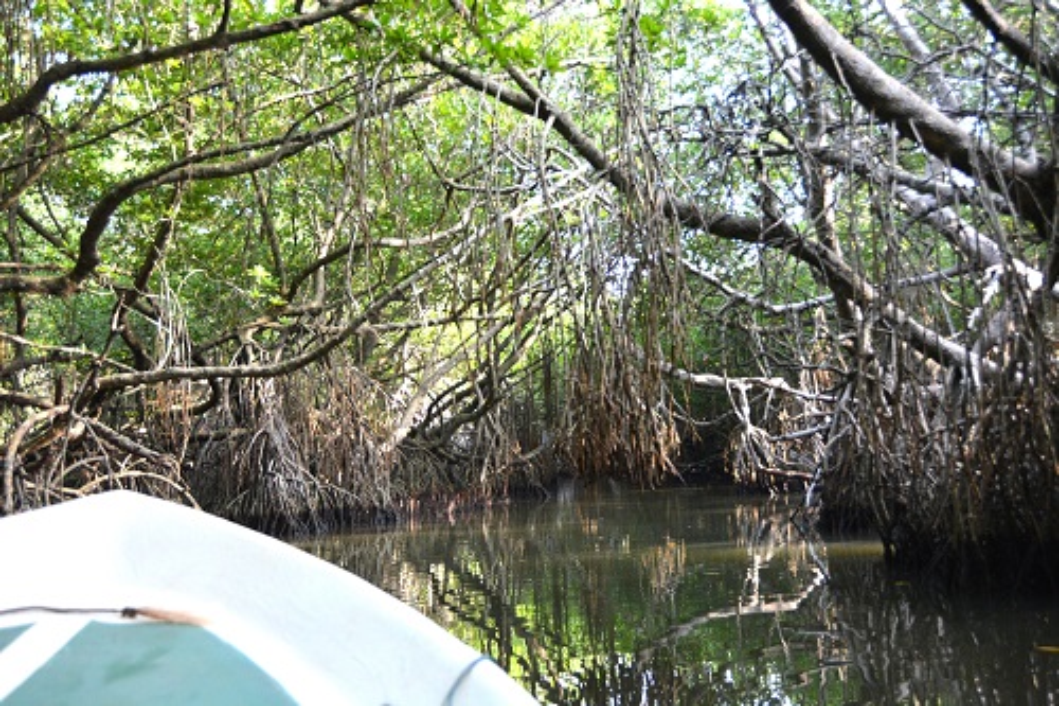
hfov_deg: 53.1
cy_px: 353
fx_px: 1059
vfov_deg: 36.8
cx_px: 530
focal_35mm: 36
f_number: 3.8
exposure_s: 1/500
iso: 1600
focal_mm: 24
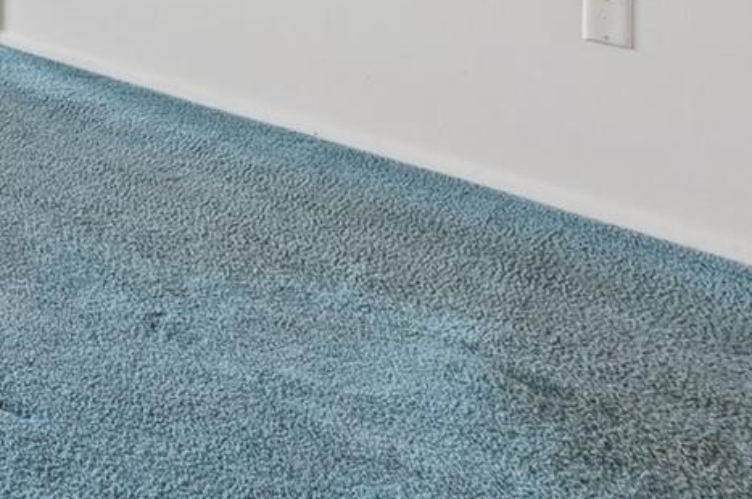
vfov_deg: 21.1
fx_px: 1001
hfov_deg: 24.5
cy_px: -348
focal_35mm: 48
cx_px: -515
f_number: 8
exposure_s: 1/30
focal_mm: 14
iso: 400
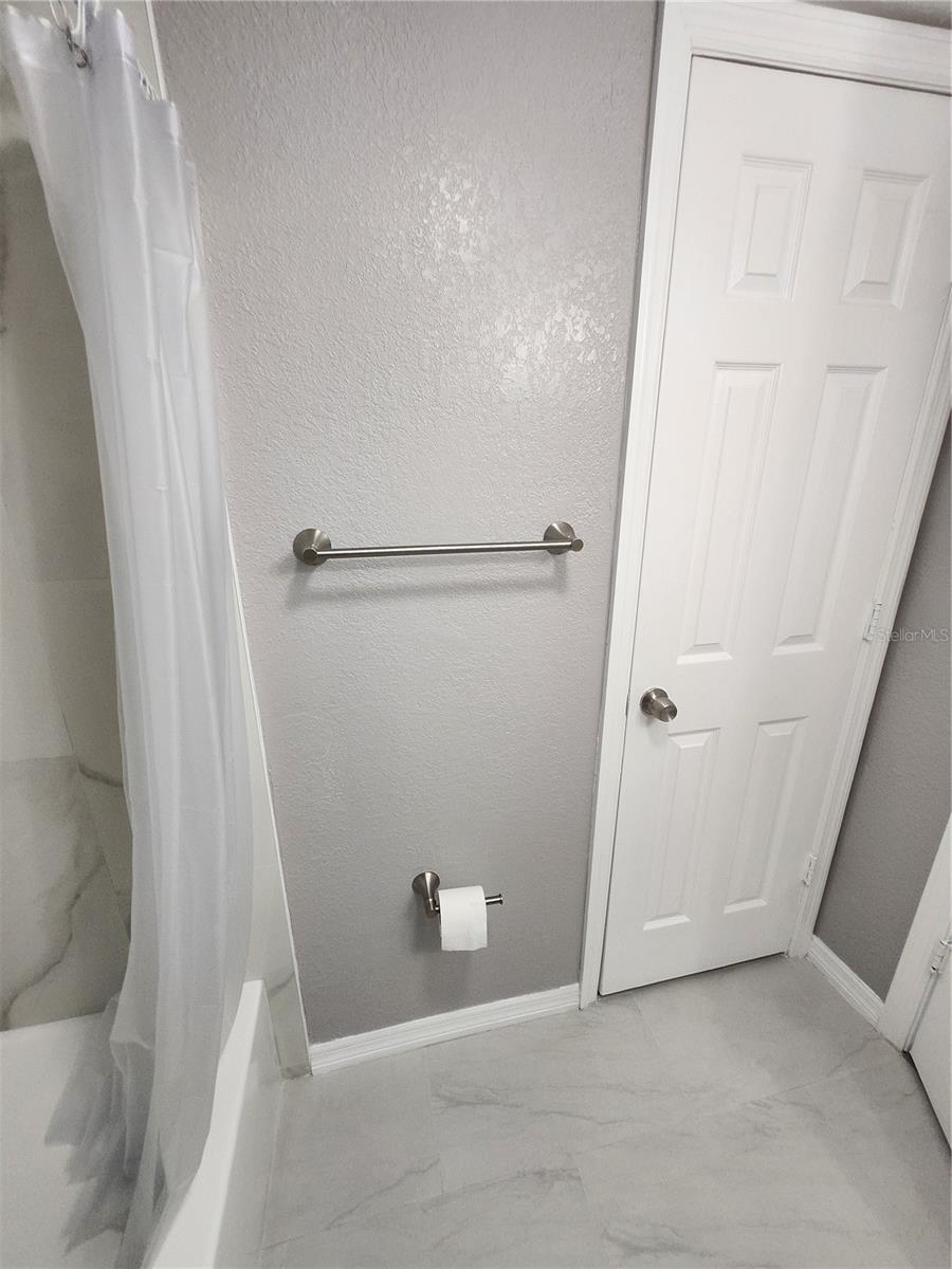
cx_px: 476
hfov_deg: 89.9
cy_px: 634
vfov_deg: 106.2
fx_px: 477
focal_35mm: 13
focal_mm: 1.74
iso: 125
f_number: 2.2
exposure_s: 1/60
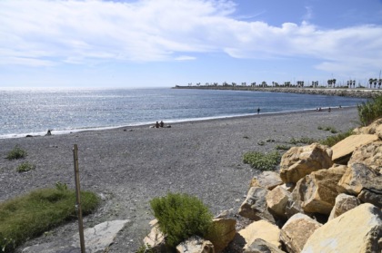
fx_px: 254
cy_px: 126
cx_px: 191
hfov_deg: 73.8
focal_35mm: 24
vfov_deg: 53.0
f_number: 14
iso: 1000
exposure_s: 1/800
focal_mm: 24
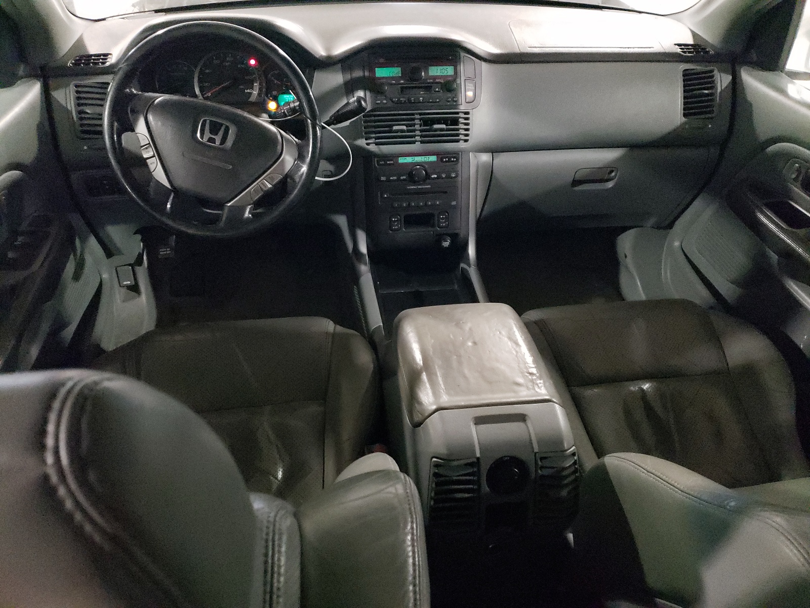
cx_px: 405
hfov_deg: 67.3
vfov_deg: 53.1
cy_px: 304
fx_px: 608
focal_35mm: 26
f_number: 1.5
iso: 1104
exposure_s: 1/24
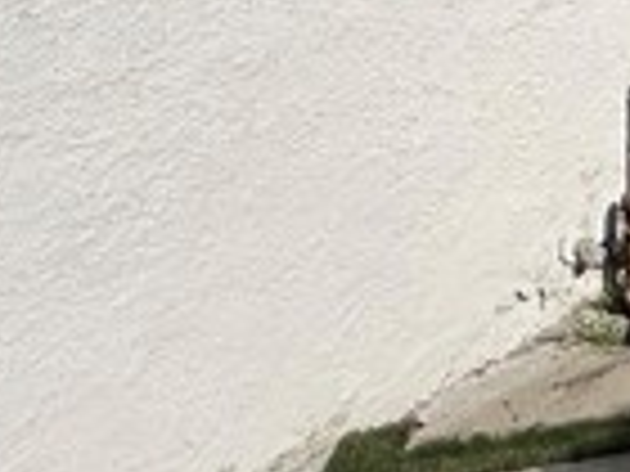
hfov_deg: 21.6
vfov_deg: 18.5
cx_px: 1084
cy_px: -346
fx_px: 1165
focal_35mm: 64
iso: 40
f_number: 2.2
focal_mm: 2.22
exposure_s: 1/7634
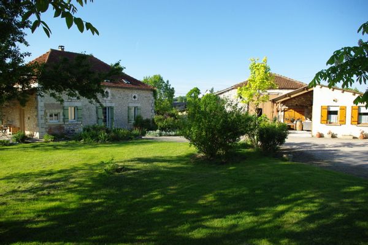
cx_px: 184
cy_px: 122
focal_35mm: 27
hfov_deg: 67.4
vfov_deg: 47.9
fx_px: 276
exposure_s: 1/500
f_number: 8
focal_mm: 18
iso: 400
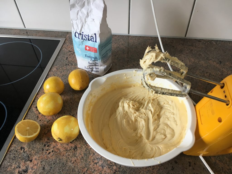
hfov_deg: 61.7
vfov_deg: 48.2
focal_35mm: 29
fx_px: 194
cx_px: 116
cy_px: 87
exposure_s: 1/33
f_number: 2.2
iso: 32
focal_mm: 4.15
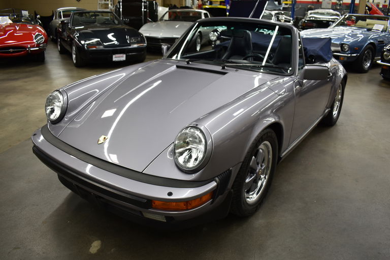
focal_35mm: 30
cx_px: 195
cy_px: 130
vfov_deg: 43.6
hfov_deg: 61.9
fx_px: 325
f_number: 3.5
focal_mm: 20
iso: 250
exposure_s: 1/30
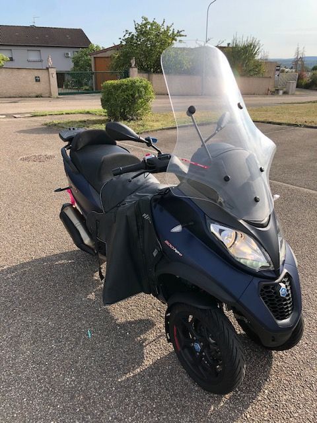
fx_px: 342
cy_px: 212
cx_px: 158
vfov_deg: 63.4
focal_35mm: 28
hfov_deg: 49.7
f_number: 1.8
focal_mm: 4
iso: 20
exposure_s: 1/738
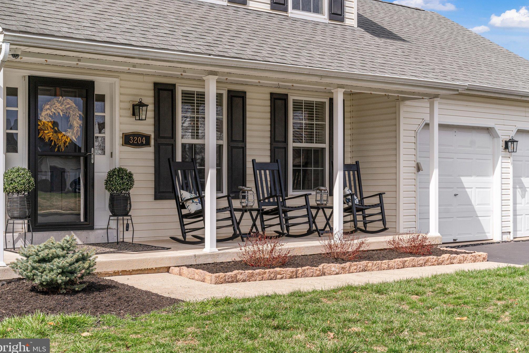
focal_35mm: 53
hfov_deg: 37.5
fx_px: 779
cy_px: 178
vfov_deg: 25.5
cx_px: 261
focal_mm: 52
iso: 320
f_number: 7.1
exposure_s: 1/2500
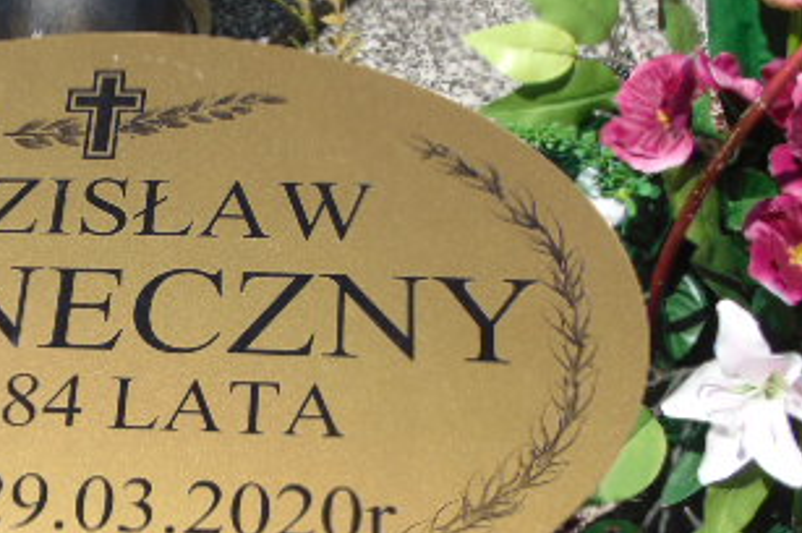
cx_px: 94
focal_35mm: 76
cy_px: 306
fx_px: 1691
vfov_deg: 17.9
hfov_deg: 25.9
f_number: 8.3
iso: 80
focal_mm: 6.3
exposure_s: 1/250
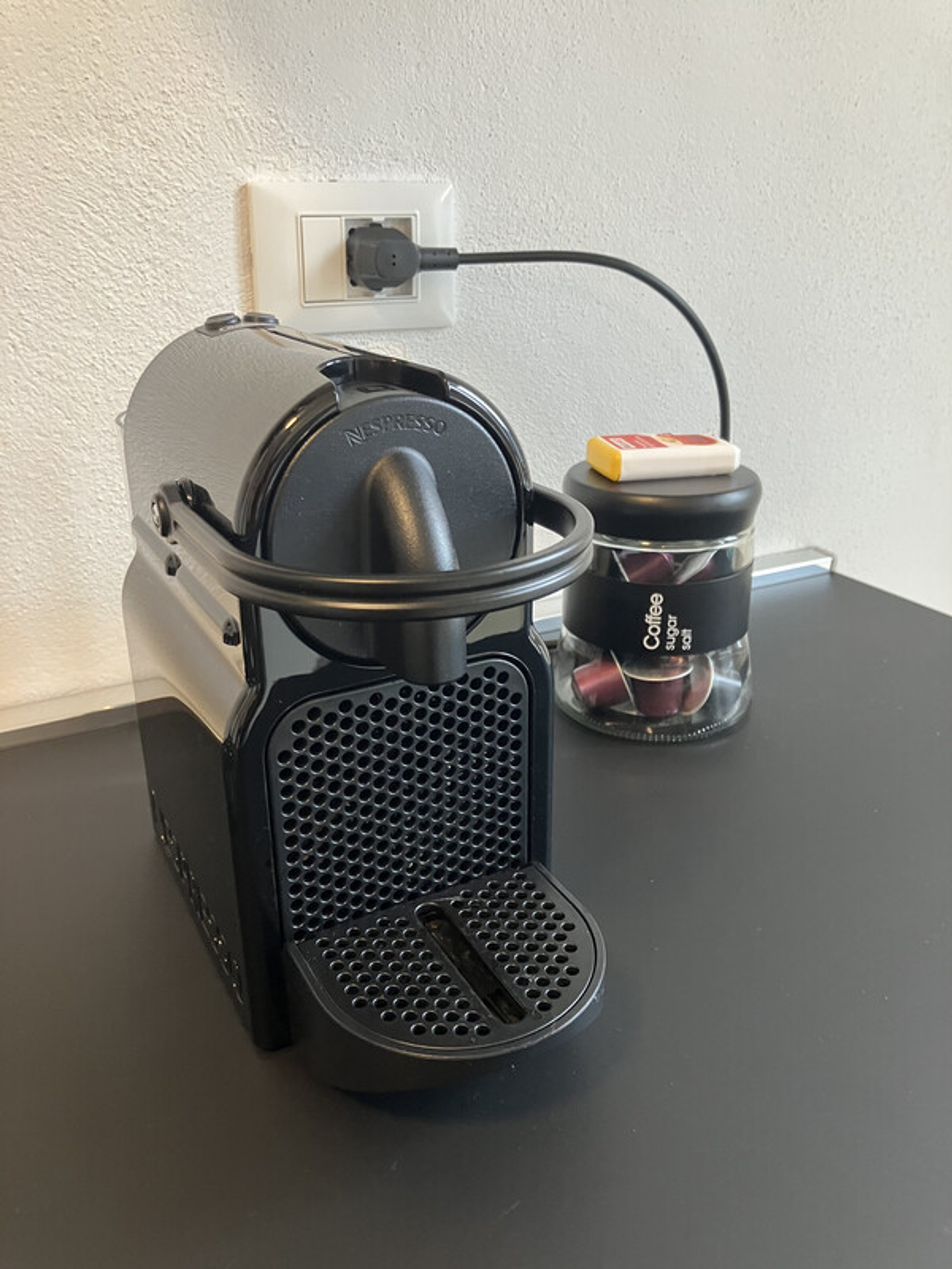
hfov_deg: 49.7
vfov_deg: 63.4
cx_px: 476
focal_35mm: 28
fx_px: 1027
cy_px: 634
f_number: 1.8
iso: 160
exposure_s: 1/60
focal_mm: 3.99
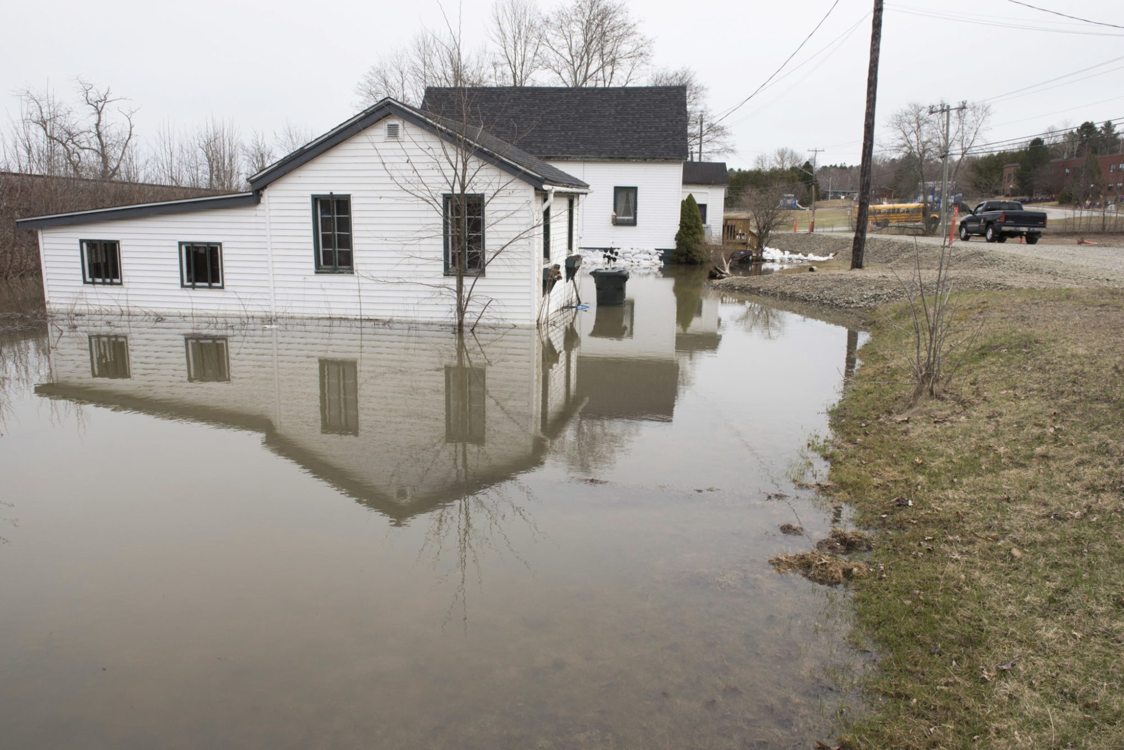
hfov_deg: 73.7
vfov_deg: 53.2
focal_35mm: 24
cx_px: 562
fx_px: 750
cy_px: 375
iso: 500
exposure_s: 1/500
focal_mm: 24
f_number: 11
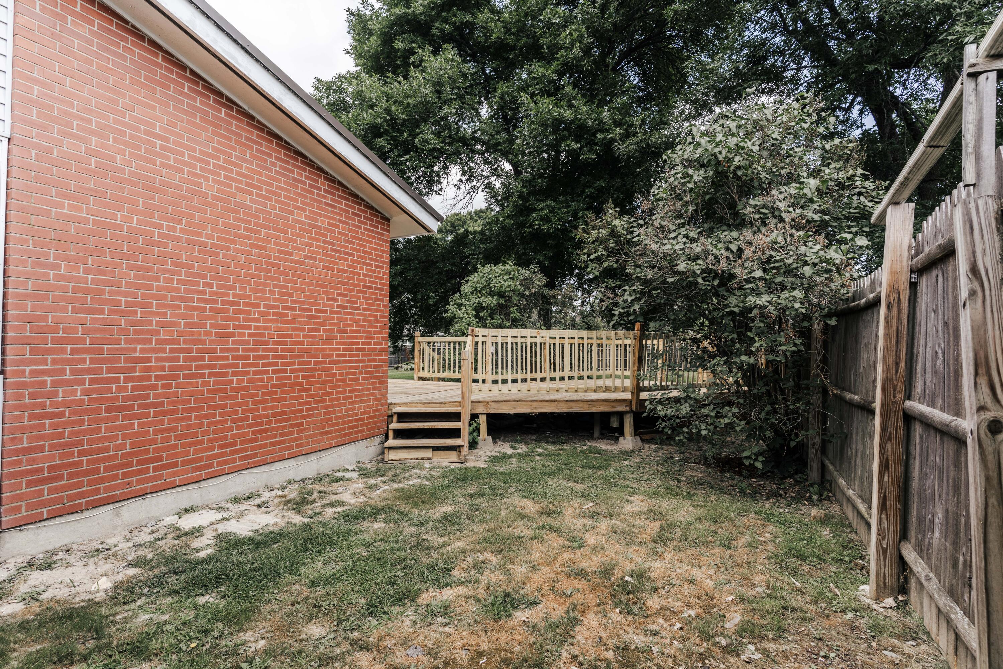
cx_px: 502
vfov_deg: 70.4
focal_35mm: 17
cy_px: 334
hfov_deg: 93.3
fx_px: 474
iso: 100
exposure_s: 1/200
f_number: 8
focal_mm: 17
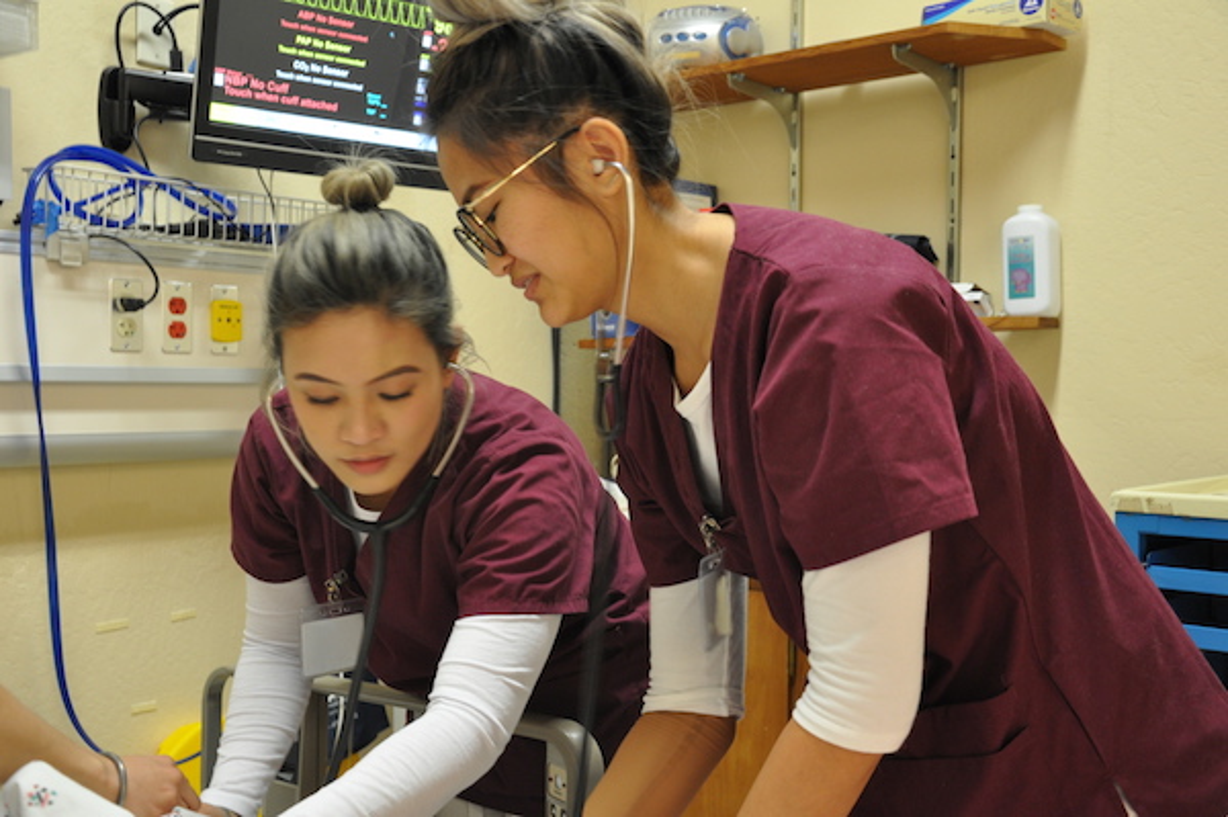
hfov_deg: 46.4
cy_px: 408
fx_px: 1431
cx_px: 614
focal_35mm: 42
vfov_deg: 31.8
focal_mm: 28
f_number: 4
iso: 800
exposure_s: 1/13
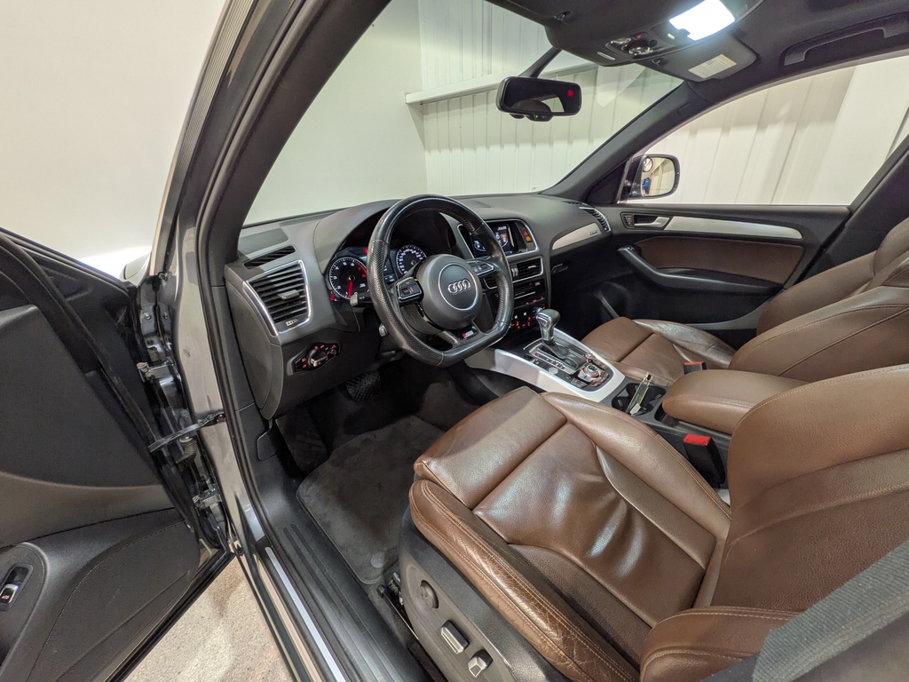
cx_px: 454
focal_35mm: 14
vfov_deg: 85.7
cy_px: 341
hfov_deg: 102.1
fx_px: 368
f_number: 2.2
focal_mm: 1.83
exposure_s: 1/40
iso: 64
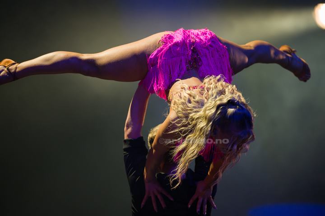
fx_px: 2706
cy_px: 108
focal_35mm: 300
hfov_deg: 6.9
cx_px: 162
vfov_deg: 4.6
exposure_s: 1/1000
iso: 2000
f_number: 2.8
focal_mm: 300
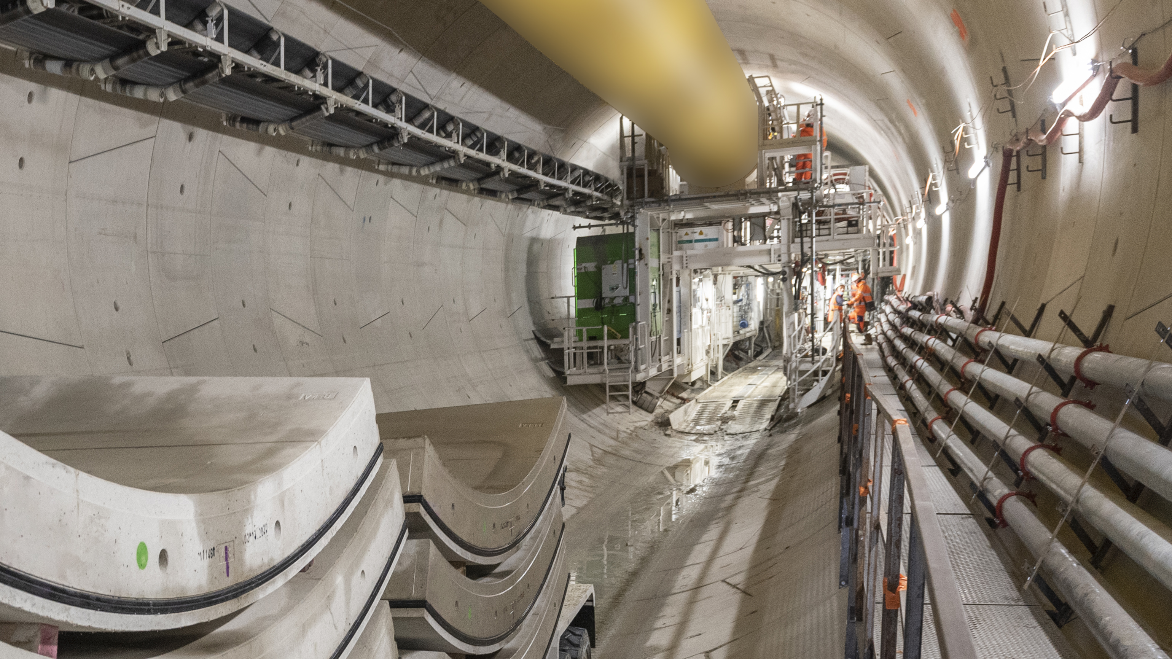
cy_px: 556
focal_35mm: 49
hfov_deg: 39.3
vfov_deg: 23.9
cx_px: 134
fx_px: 1523
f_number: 5.6
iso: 1250
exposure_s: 1/20
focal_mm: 24
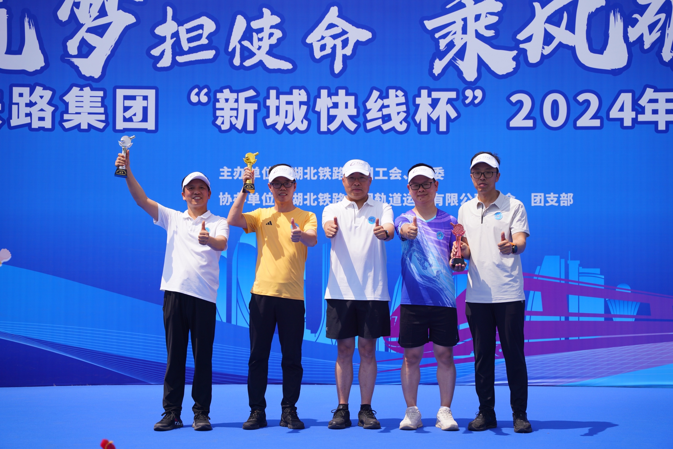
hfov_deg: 28.8
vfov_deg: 19.5
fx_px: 1309
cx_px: 336
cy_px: 224
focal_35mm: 70
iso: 100
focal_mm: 70
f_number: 2.8
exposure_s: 1/2000
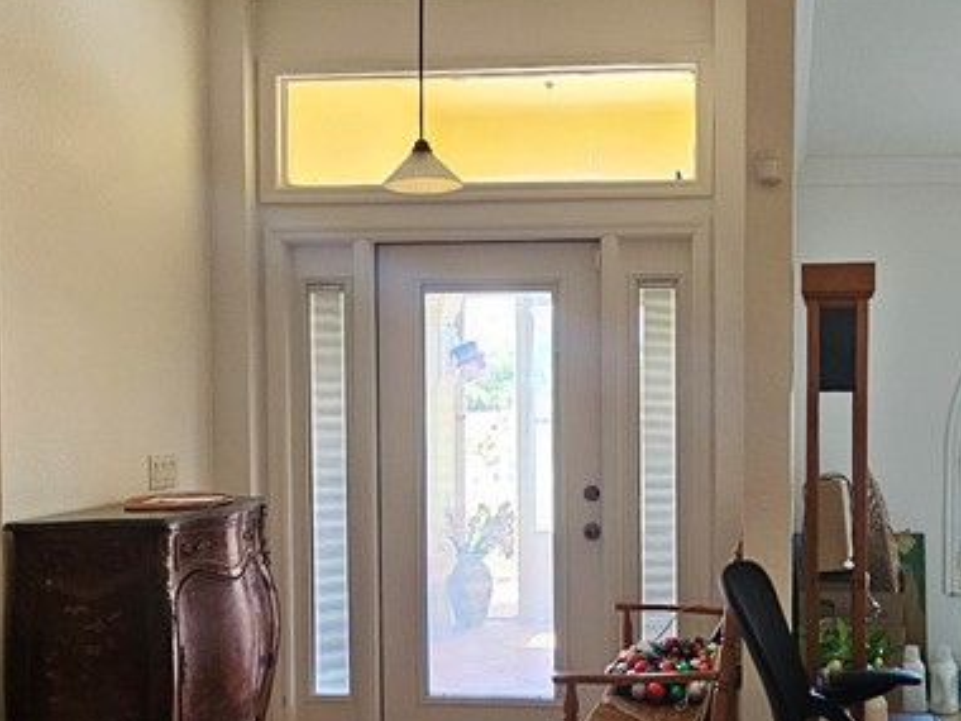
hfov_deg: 51.0
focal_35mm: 35
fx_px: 972
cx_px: 685
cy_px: 412
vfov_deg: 40.6
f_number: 2.2
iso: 400
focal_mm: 2.2
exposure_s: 1/60
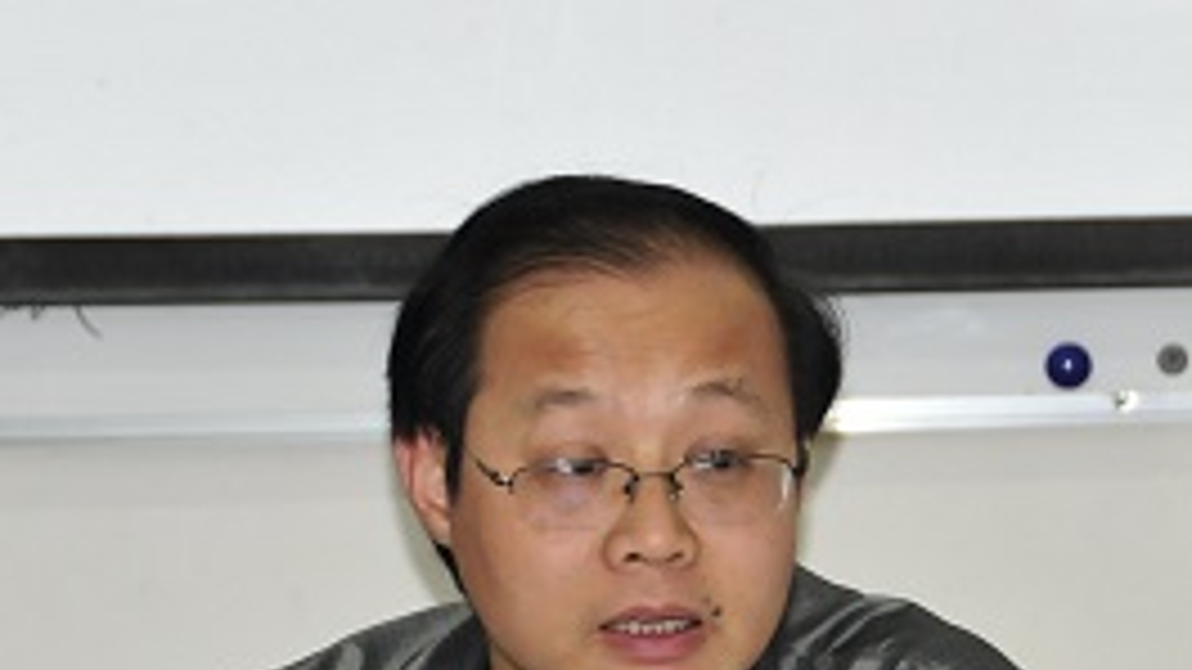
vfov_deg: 3.6
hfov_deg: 6.4
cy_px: 863
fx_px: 10688
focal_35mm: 338
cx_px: 481
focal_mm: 95
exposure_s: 1/60
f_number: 6.3
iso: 800
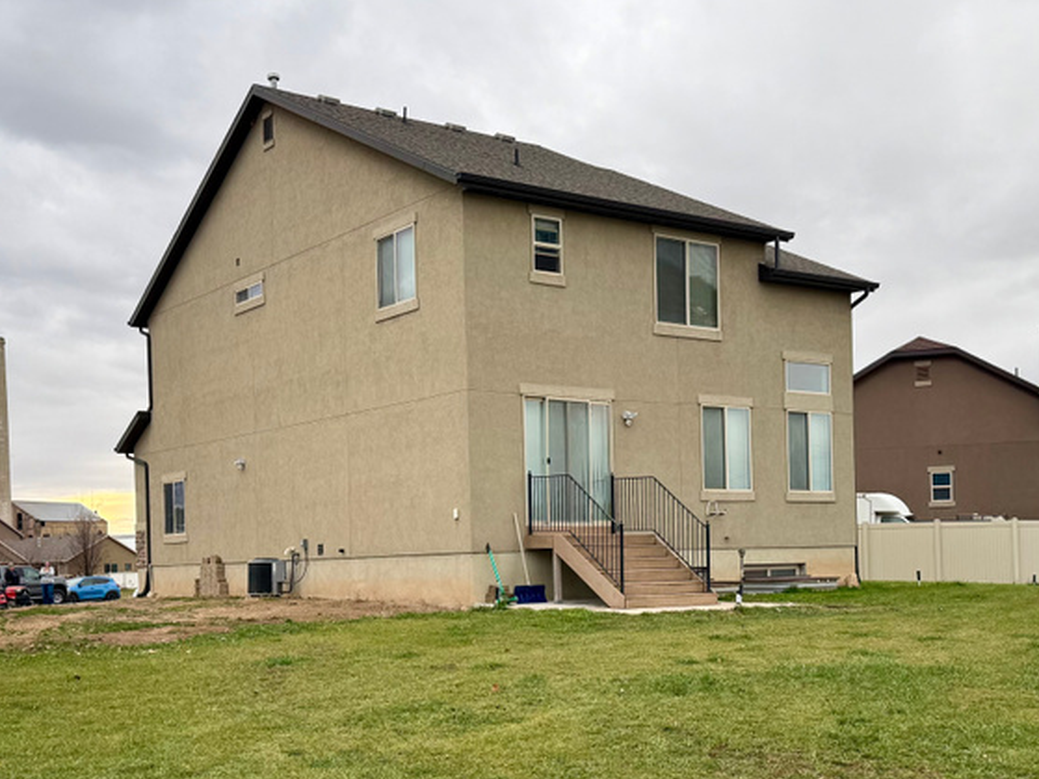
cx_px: 493
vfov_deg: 32.5
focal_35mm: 44
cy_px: 545
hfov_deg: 42.9
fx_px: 1320
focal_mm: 6.76
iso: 64
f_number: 1.78
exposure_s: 1/265
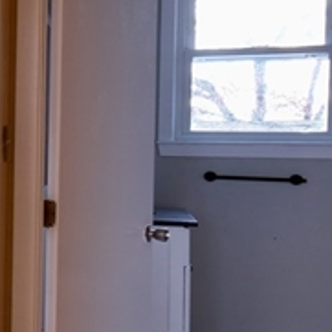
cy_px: 168
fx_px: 781
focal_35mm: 72
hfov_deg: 16.0
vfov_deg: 24.0
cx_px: -400
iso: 200
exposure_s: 1/15
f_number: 5
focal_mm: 10
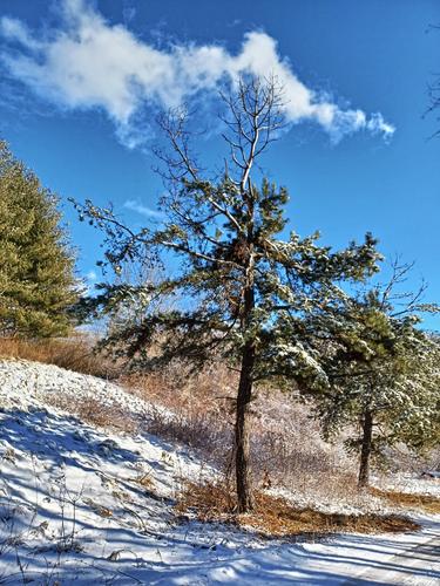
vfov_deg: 69.4
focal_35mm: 25
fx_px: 424
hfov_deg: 54.9
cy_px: 293
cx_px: 220
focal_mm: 4.6
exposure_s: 1/190
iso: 32
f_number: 1.8
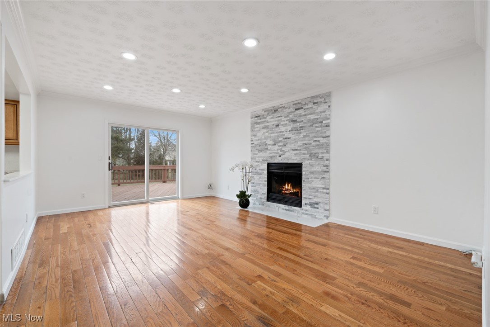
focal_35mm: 15
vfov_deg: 77.3
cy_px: 164
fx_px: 204
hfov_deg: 100.4
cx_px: 245
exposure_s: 1/6
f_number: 9
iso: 250
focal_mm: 15
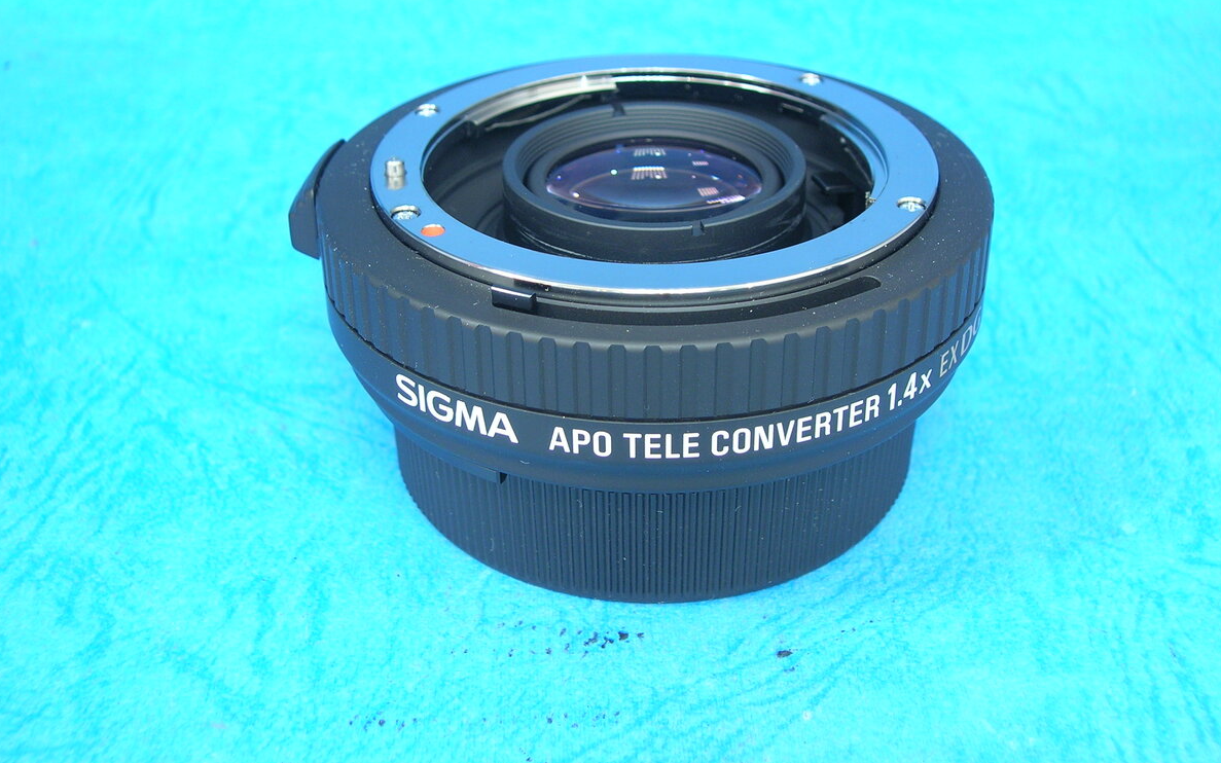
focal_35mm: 45
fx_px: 1498
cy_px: 303
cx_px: 610
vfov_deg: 28.5
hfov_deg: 44.4
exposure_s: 1/3.7
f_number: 3.1
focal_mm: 7
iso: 59
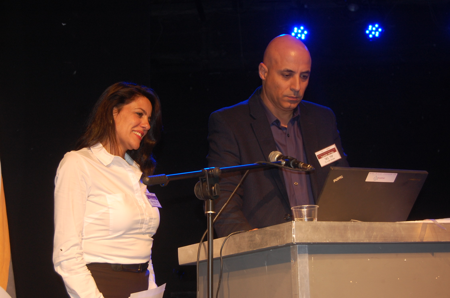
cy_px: 149
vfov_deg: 22.5
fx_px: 749
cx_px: 225
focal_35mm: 60
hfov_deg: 33.5
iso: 400
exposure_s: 1/60
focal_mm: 40
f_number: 5
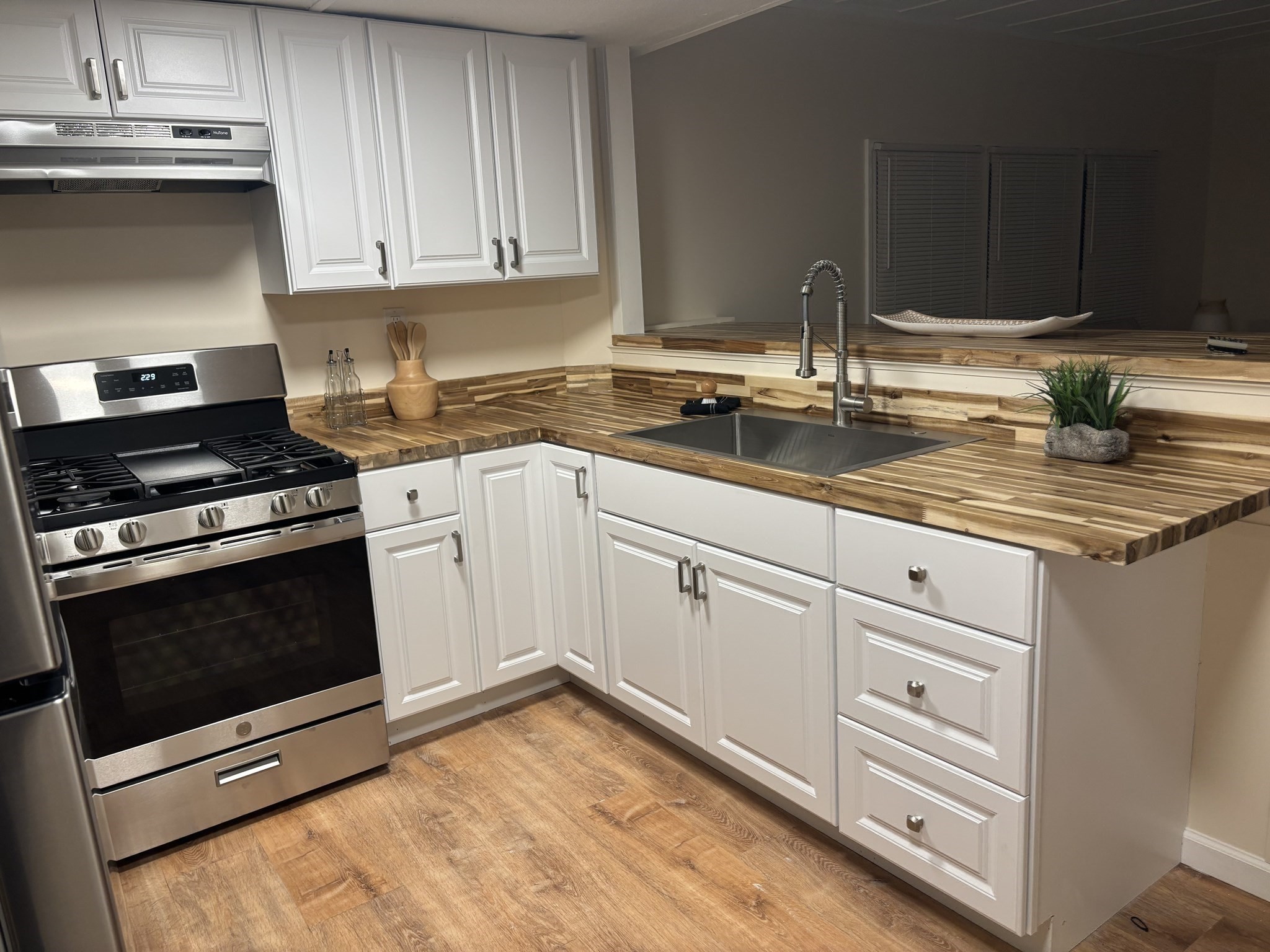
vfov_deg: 53.1
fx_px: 954
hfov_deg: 67.3
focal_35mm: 26
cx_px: 635
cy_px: 476
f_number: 1.6
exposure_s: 1/60
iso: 100
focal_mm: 5.96
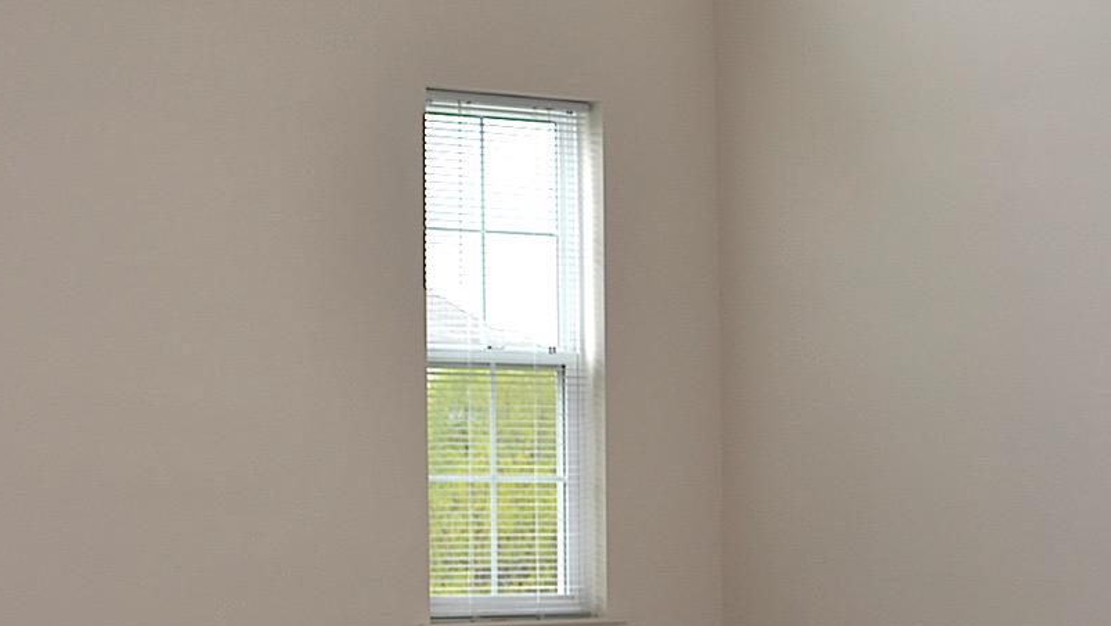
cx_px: 248
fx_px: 2121
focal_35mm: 72
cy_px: 385
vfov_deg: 16.8
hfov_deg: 28.8
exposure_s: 1/250
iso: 100
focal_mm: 18
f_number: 3.5
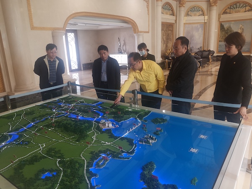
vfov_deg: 51.4
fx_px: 197
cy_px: 94
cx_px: 126
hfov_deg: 65.3
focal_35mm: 27
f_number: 1.8
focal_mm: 3.95
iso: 125
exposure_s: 1/33.3
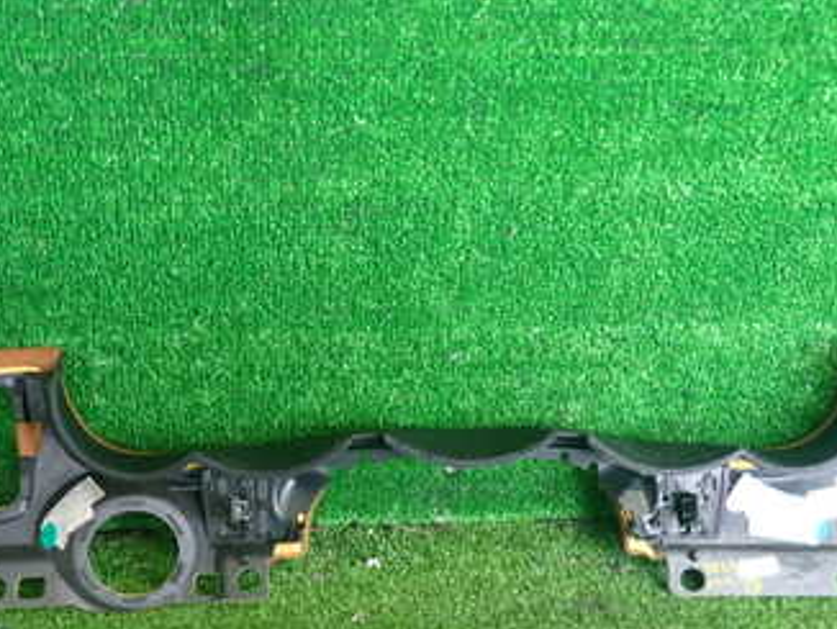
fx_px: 1113
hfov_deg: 41.2
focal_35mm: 46
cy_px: 452
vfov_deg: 31.1
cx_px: 383
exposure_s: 1/50
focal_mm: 4.5
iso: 200
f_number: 2
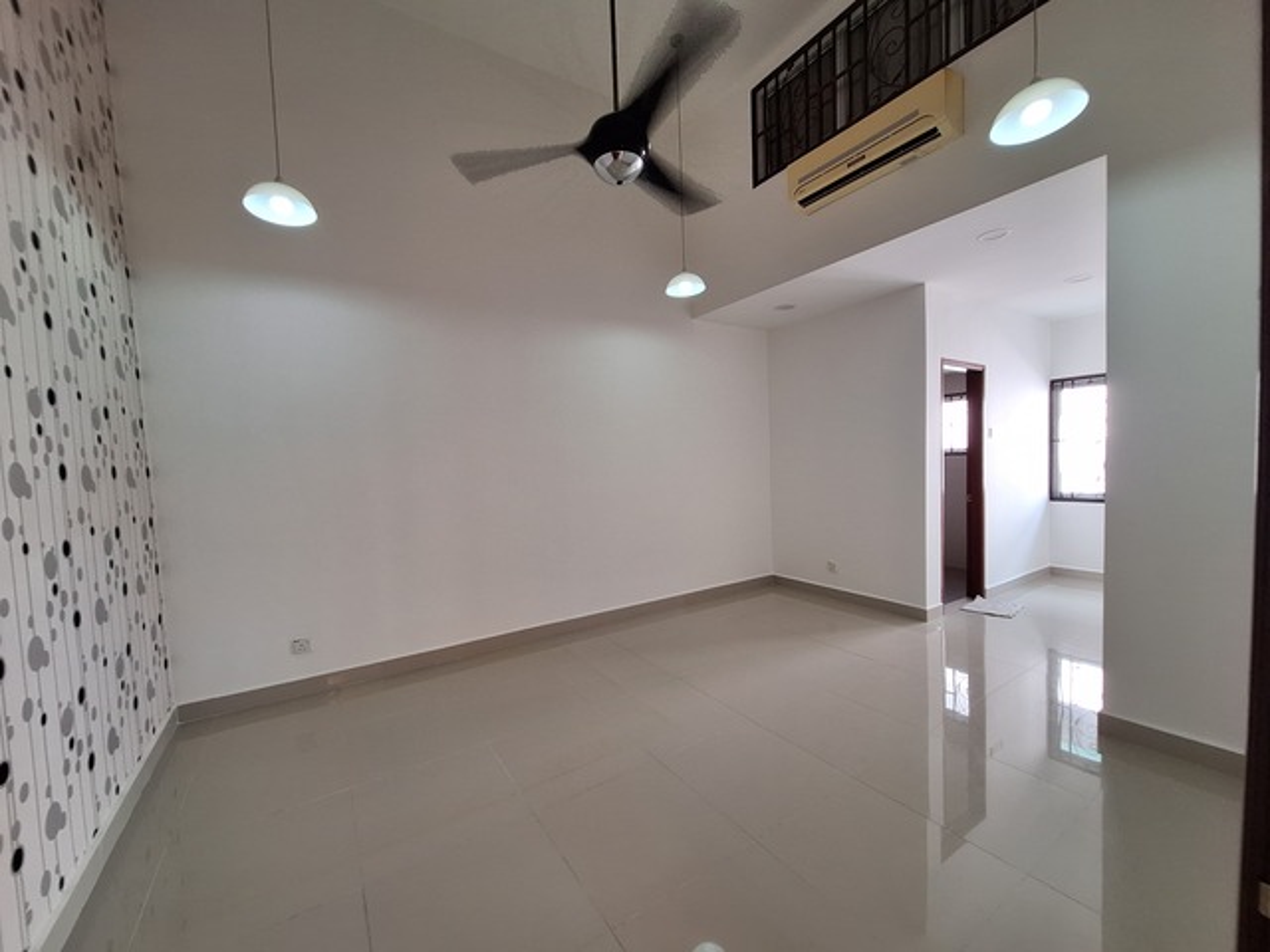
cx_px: 635
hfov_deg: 106.2
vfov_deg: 89.9
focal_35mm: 13
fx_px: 477
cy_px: 476
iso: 100
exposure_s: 1/40
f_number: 2.2
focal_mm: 1.74
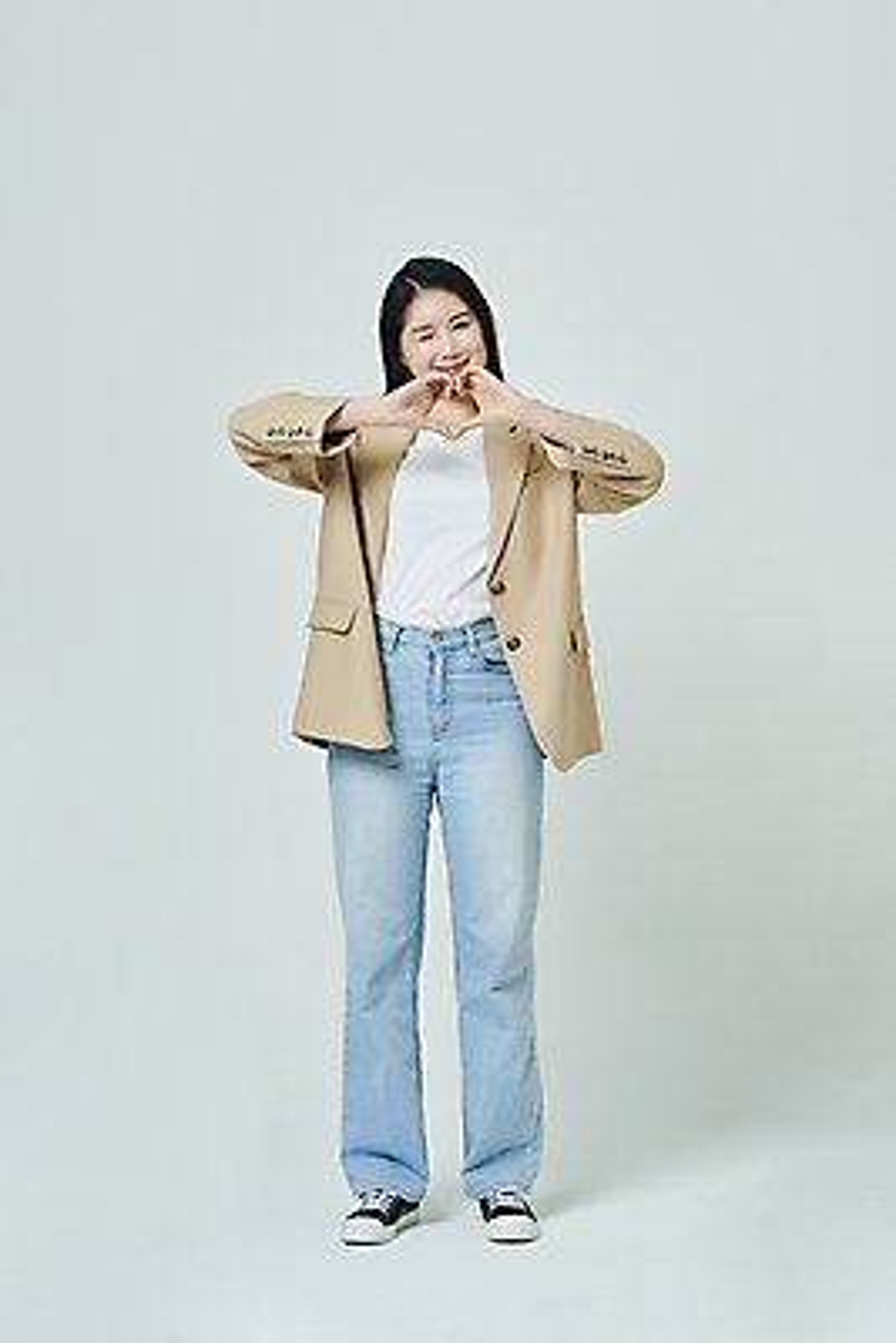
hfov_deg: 19.5
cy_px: 672
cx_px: 448
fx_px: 2611
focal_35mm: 70
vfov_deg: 28.8
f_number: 11
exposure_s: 1/125
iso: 100
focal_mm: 70
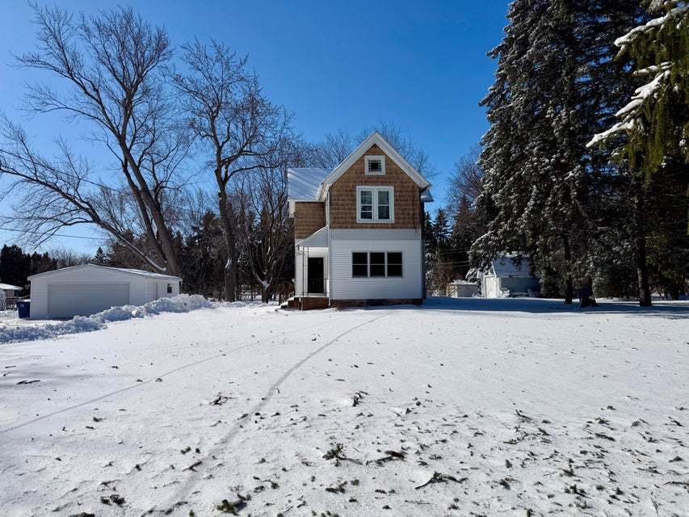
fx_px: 478
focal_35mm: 24
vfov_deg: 56.8
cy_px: 258
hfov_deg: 71.6
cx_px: 344
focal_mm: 6.76
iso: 80
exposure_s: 1/14286
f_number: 1.78
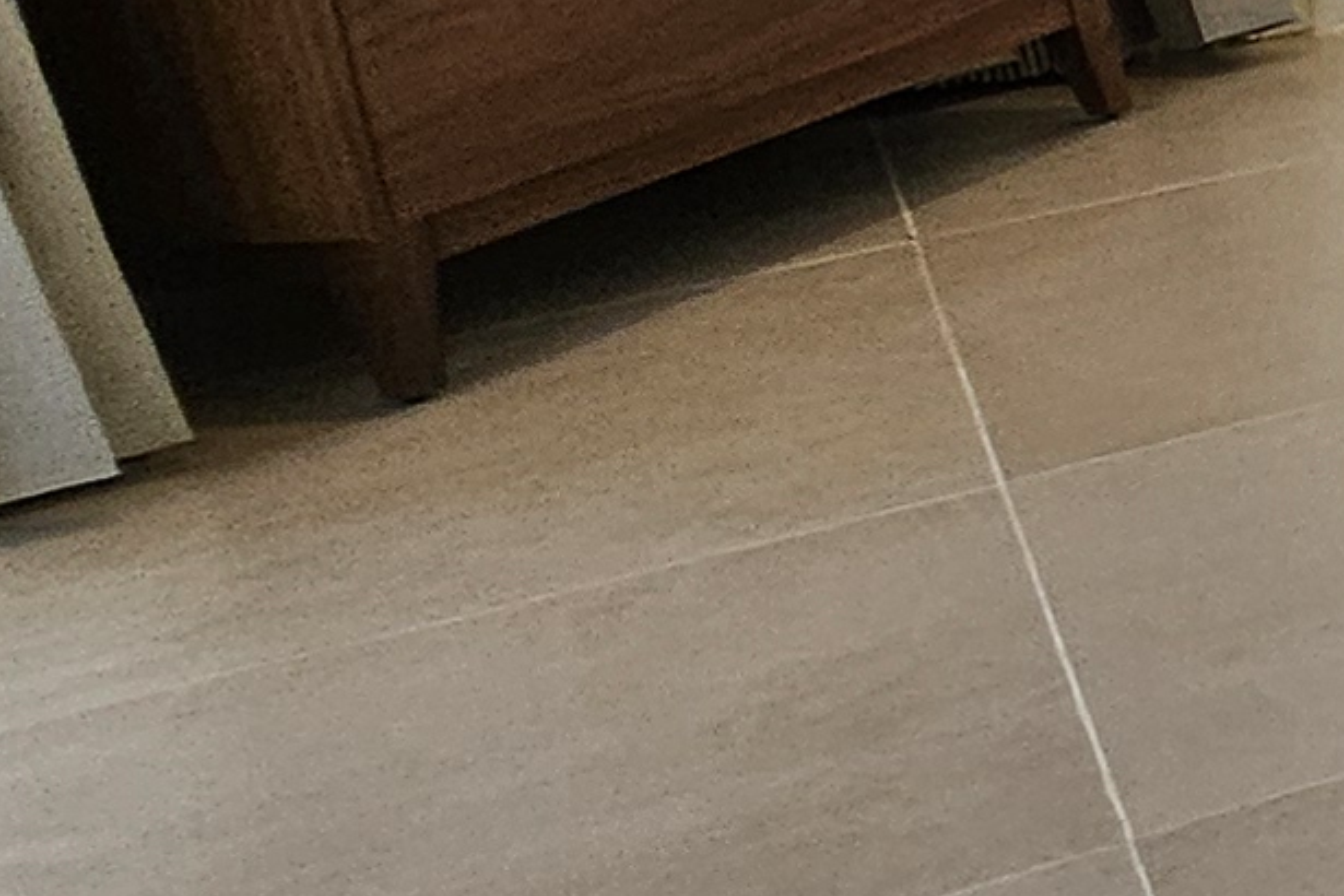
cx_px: 4275
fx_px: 3285
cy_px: -361
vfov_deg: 14.7
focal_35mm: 88
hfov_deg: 10.7
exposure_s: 1/289
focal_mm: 2.2
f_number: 2.2
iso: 64
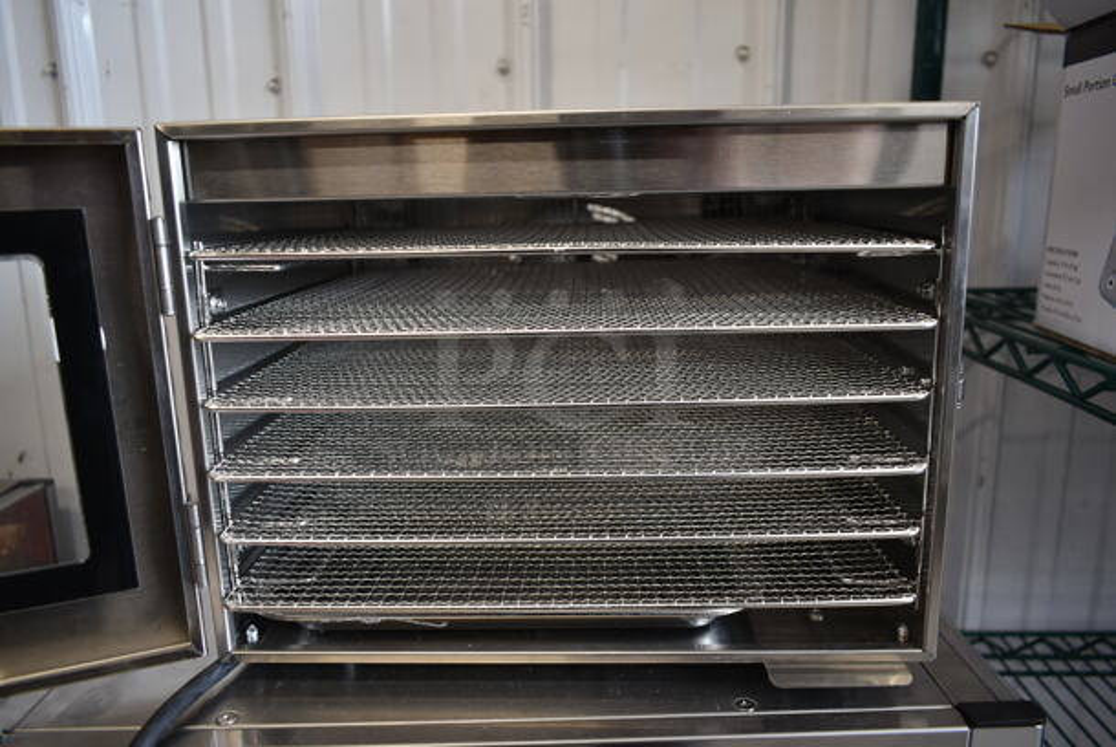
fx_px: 838
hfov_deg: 67.3
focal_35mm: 27
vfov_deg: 48.0
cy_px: 374
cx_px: 558
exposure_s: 1/30
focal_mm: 18
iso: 220
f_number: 3.5
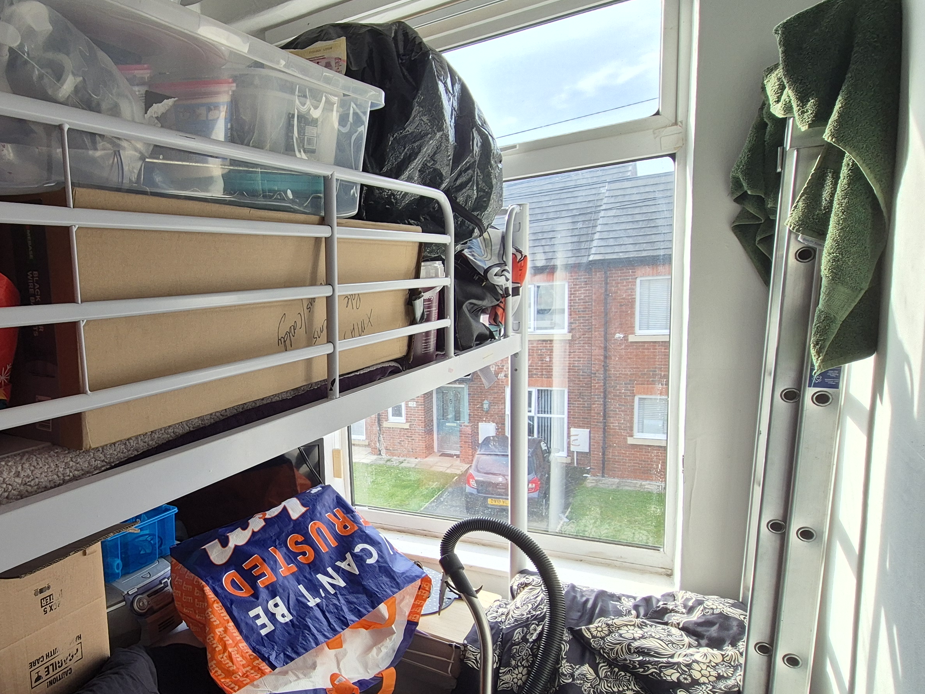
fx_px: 588
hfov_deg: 70.9
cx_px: 225
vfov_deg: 60.9
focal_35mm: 22
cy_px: 386
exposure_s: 1/171
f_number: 2.2
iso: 50
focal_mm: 2.2
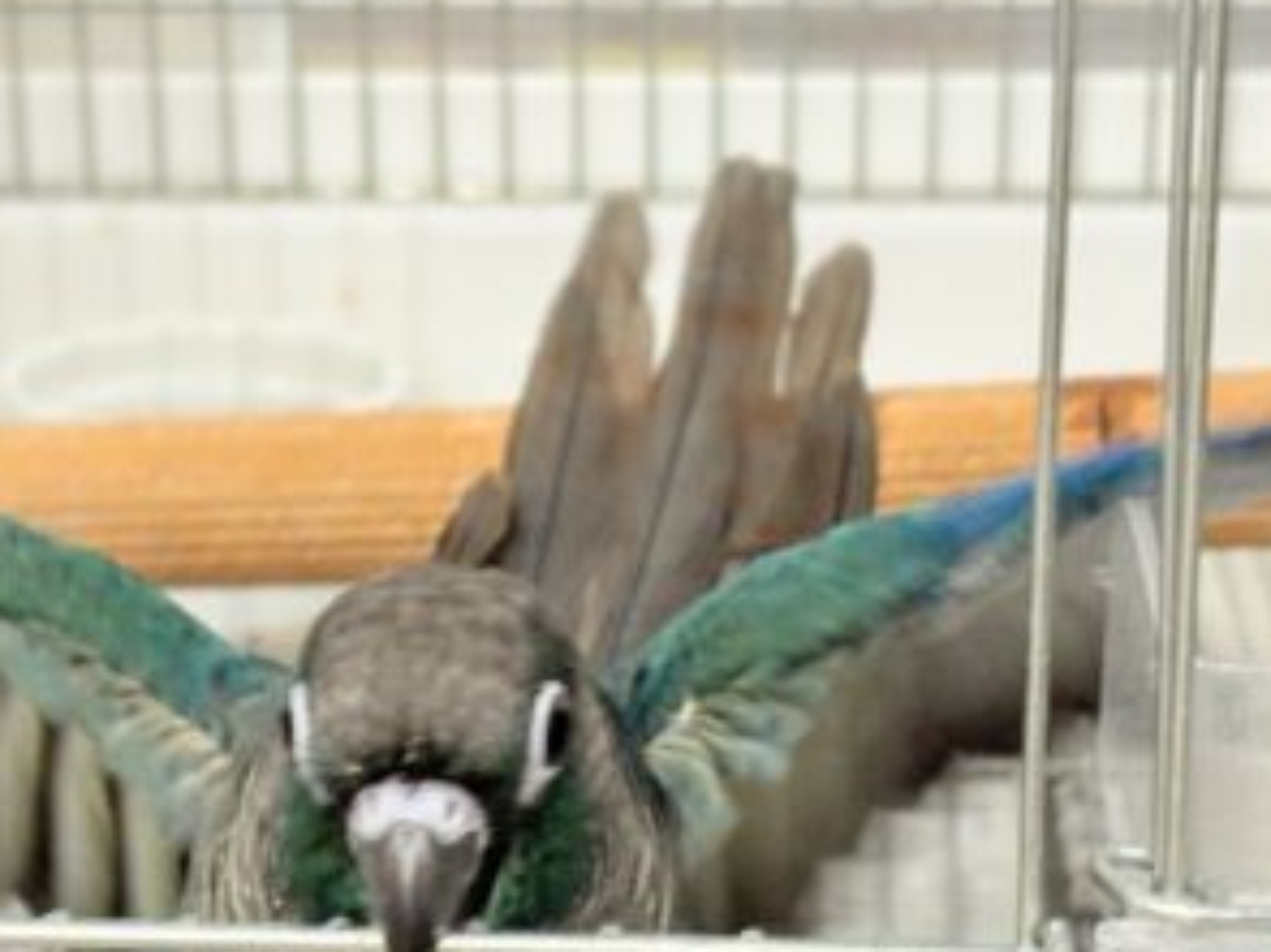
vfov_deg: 13.1
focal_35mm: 113
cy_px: 495
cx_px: 500
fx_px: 4147
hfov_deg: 17.4
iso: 80
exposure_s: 1/50
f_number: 1.6
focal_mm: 5.96
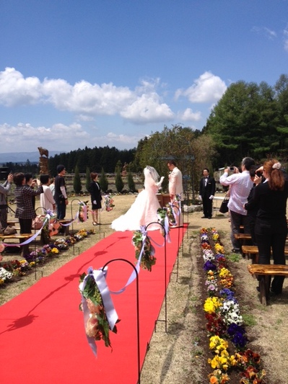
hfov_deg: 40.7
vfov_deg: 52.7
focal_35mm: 35
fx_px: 389
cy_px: 192
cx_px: 144
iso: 50
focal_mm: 4.28
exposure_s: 1/2404
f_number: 2.4
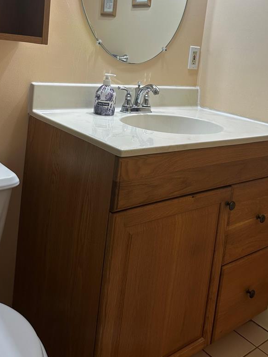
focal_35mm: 37
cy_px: 91
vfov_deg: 48.3
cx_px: 134
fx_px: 382
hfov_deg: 38.7
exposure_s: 1/125
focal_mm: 6.86
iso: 64
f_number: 1.78
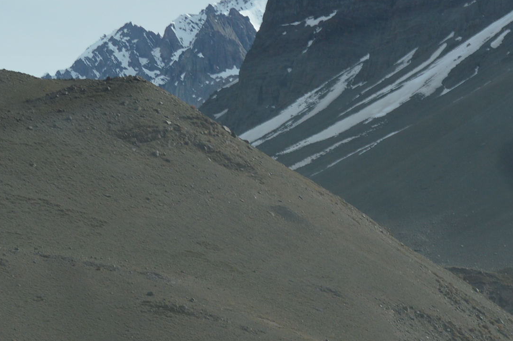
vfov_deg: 9.6
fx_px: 2022
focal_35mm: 142
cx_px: 383
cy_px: 88
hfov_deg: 14.4
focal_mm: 34
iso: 100
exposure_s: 1/250
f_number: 8
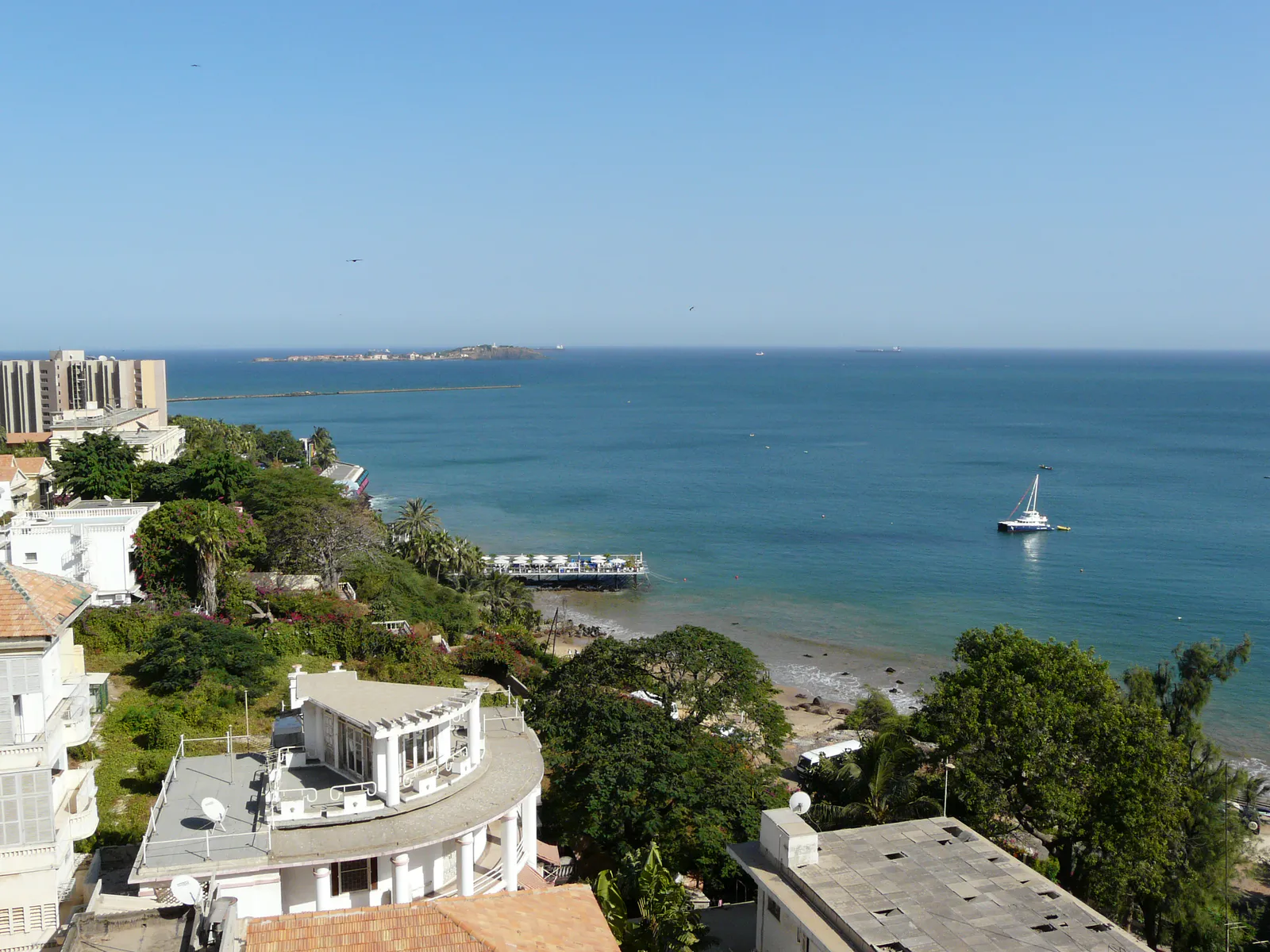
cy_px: 476
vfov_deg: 44.2
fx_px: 1174
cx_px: 635
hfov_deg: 56.8
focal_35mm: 32
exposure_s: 1/400
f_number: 5.6
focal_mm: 5.2
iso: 100
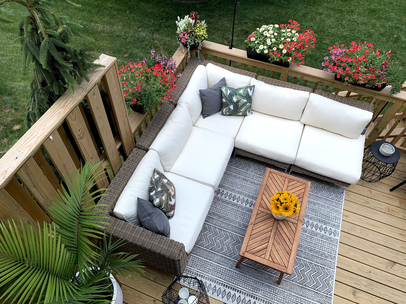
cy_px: 152
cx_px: 203
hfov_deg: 67.3
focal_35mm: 26
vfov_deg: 53.1
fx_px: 305
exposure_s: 1/635
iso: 25
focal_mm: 4.25
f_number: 1.8
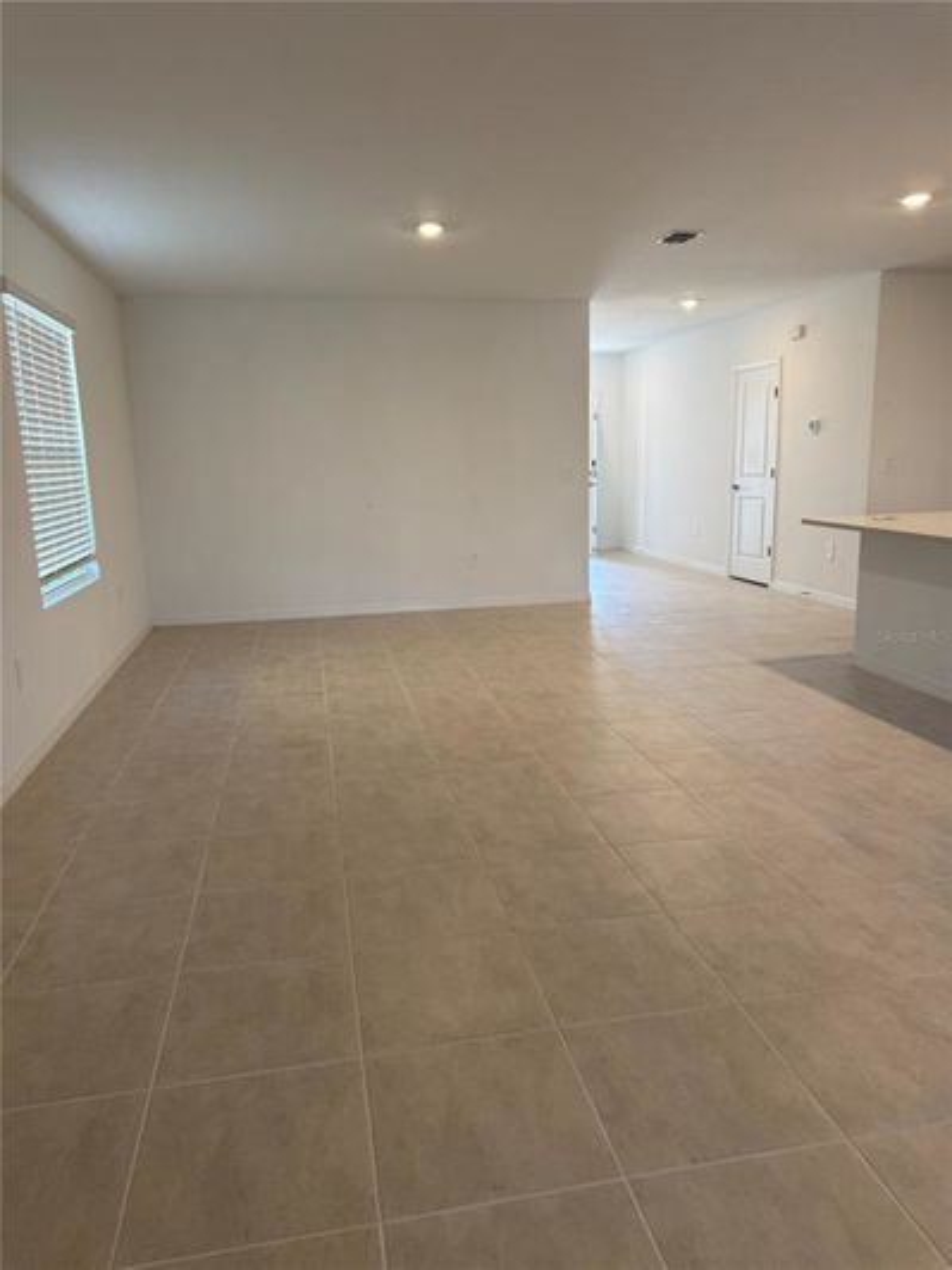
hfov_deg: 56.8
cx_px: 476
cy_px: 635
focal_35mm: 24
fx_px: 880
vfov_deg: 71.6
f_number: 1.78
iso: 125
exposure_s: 1/120
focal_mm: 6.76
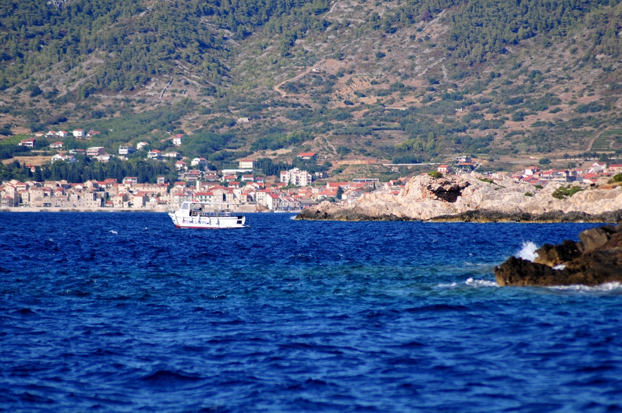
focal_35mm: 315
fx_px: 5435
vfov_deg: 4.4
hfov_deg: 6.6
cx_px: 311
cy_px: 206
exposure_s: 1/1250
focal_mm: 210
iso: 250
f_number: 4.8
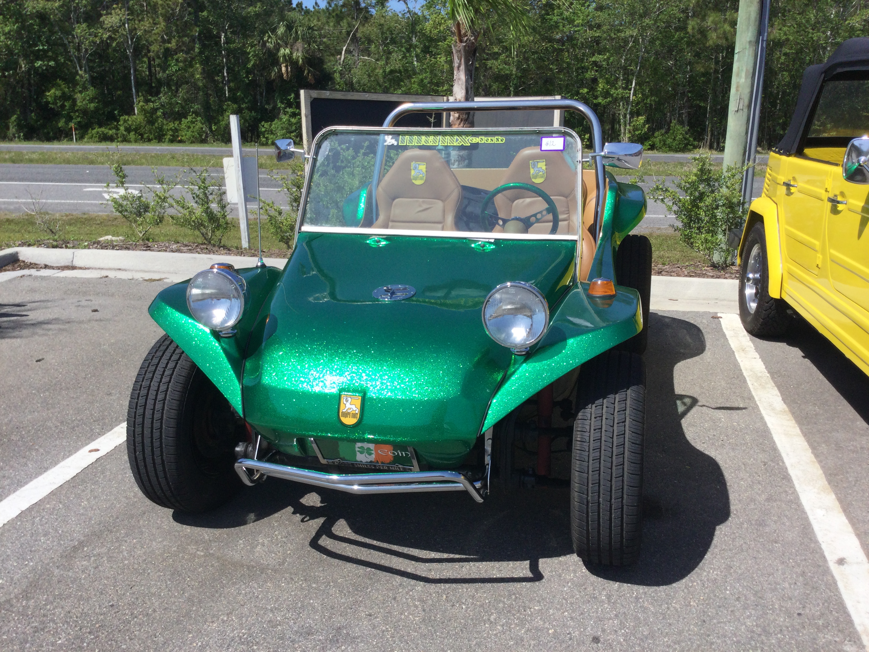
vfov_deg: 45.4
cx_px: 434
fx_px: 778
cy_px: 326
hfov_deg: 58.4
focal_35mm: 31
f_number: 2.4
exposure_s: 1/1631
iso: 25
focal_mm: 3.3
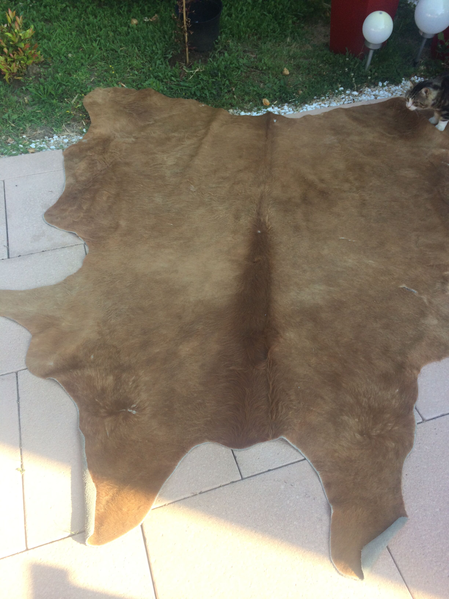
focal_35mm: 29
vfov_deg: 61.7
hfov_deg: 48.2
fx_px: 502
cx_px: 224
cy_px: 300
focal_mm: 4.15
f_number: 2.2
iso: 32
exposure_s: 1/360
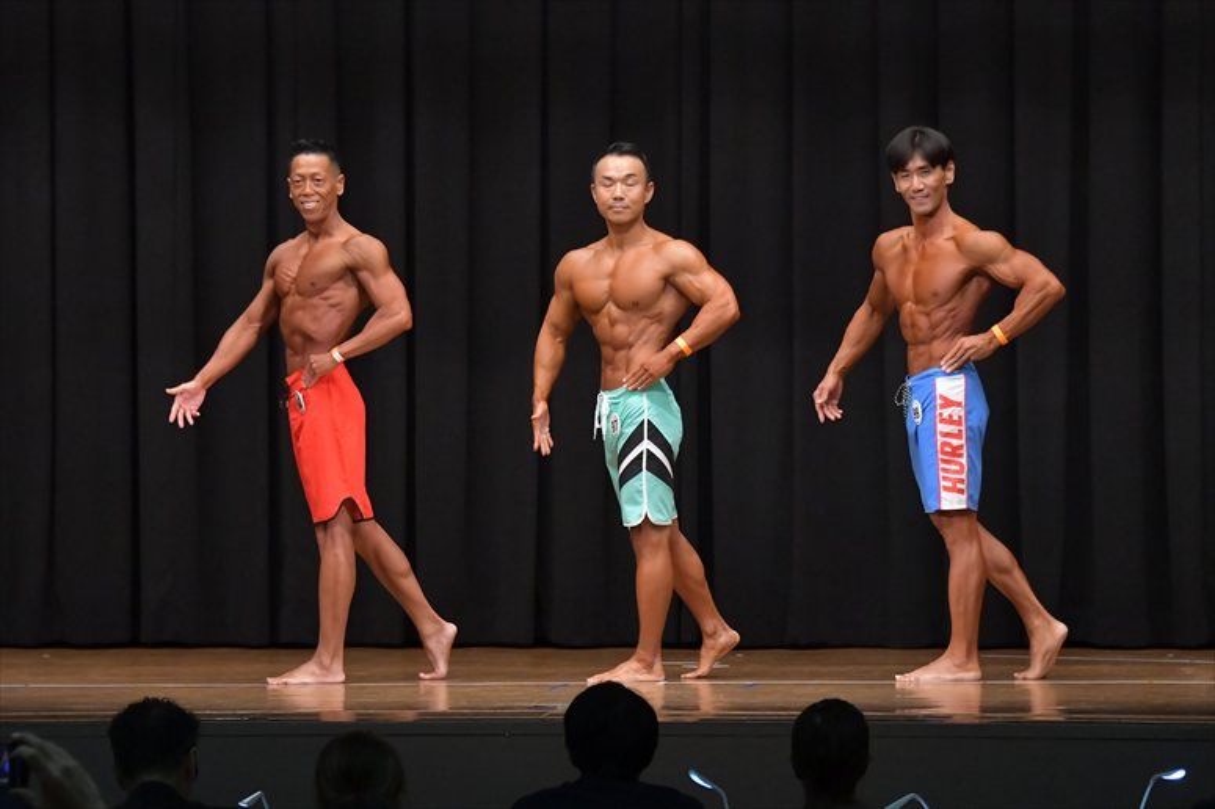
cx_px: 608
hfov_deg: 11.8
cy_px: 404
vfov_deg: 7.9
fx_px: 5870
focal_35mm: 174
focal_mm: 116
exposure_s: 1/400
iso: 6400
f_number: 5.6
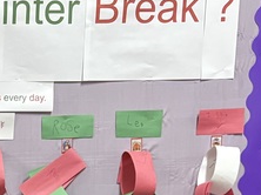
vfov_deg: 11.0
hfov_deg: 15.2
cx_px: -136
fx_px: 904
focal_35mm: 120
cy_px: 412
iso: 250
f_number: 1.6
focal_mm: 5.96
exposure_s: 1/50
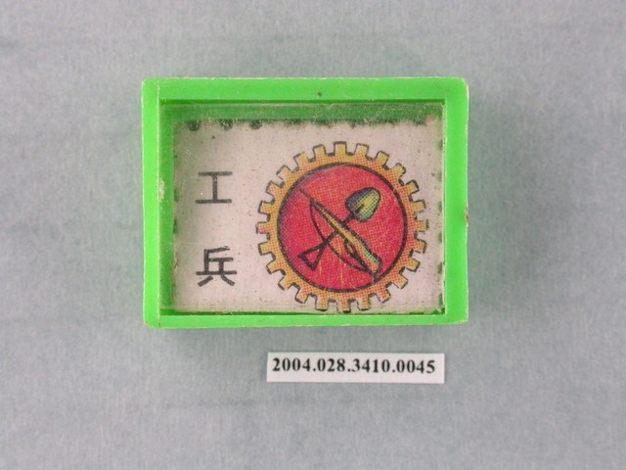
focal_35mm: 144
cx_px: 313
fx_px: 2604
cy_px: 235
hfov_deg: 13.7
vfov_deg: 10.3
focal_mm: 29.9
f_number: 6.2
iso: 200
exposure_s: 1/30
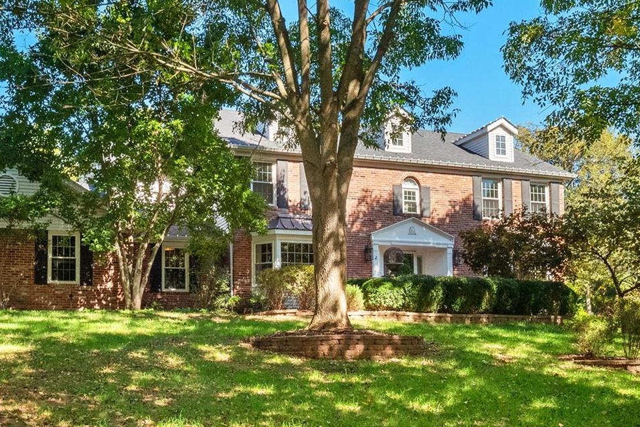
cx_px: 337
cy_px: 267
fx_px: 711
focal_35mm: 40
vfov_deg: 33.2
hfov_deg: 48.4
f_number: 8
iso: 400
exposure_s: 1/200
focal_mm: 12
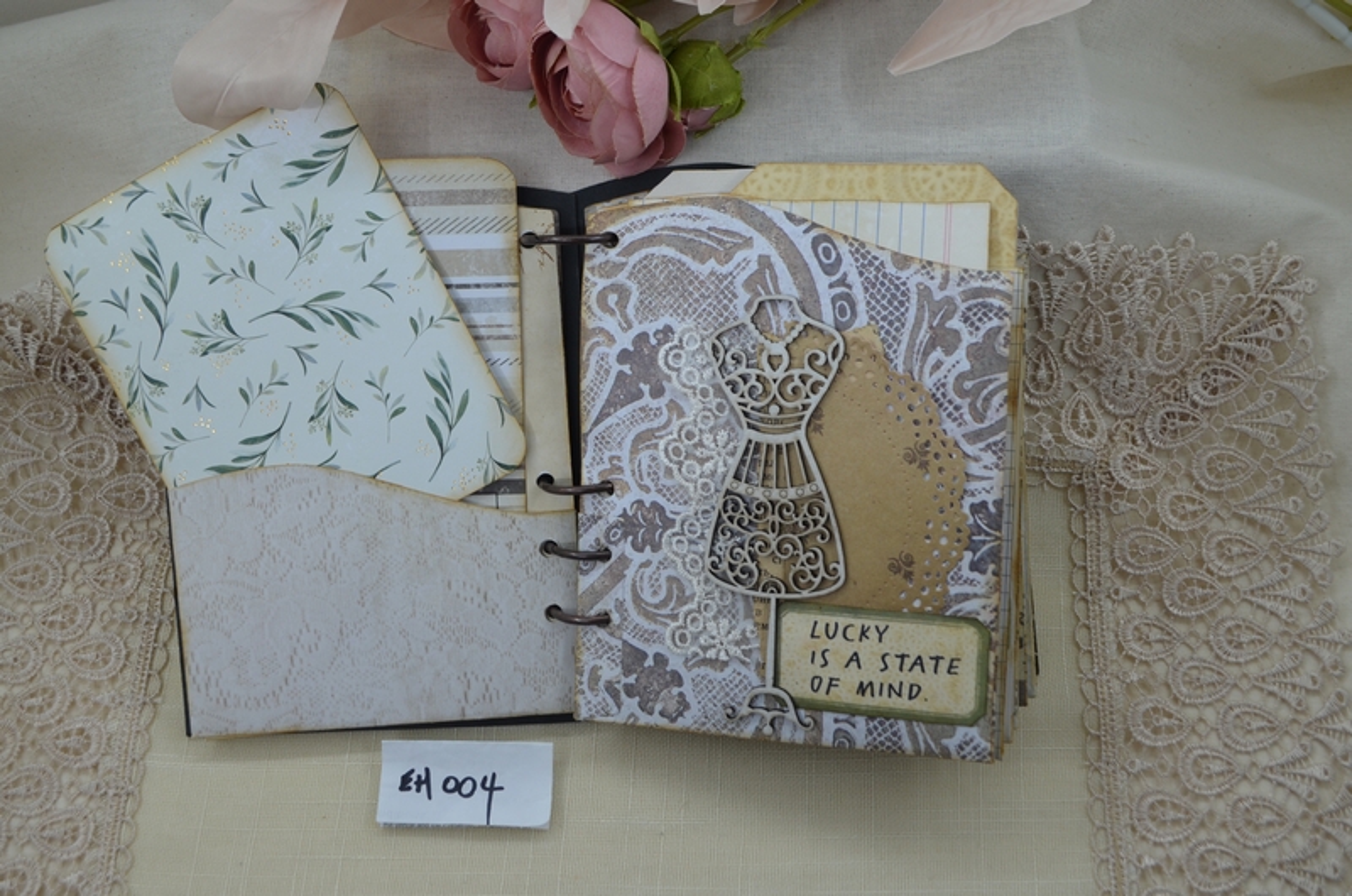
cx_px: 676
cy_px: 448
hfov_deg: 53.2
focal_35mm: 36
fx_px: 1349
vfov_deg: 36.7
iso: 360
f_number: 5.6
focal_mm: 24
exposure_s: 1/60
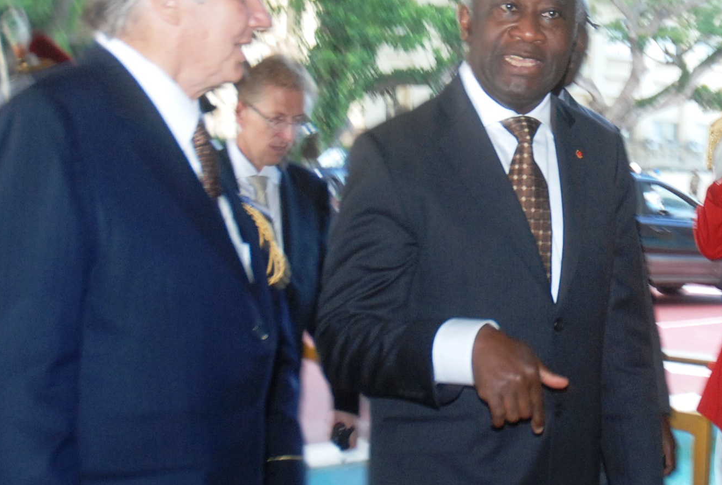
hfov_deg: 25.1
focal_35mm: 79
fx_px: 1588
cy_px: 176
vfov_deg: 17.3
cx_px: 602
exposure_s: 1/60
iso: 500
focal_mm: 24
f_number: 4.5
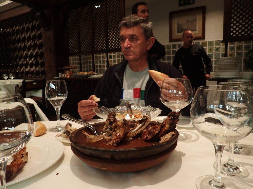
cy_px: 94
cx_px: 126
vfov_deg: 54.9
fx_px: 183
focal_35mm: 25
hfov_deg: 69.4
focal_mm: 4.5
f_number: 2
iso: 200
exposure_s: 1/60
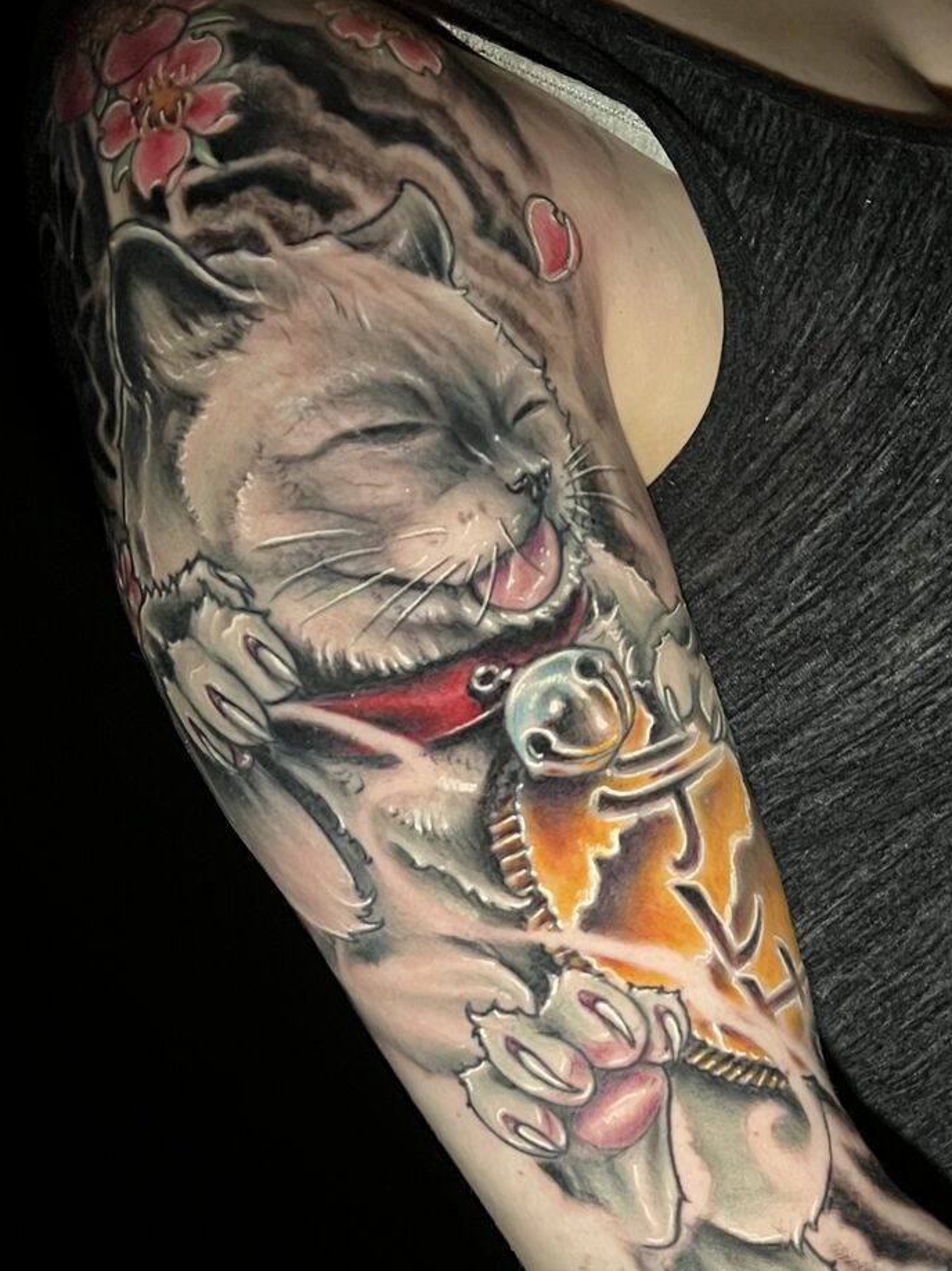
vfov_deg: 53.6
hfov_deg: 41.5
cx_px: 594
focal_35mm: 34
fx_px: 1247
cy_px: 761
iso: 500
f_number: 1.5
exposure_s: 1/40
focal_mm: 5.7
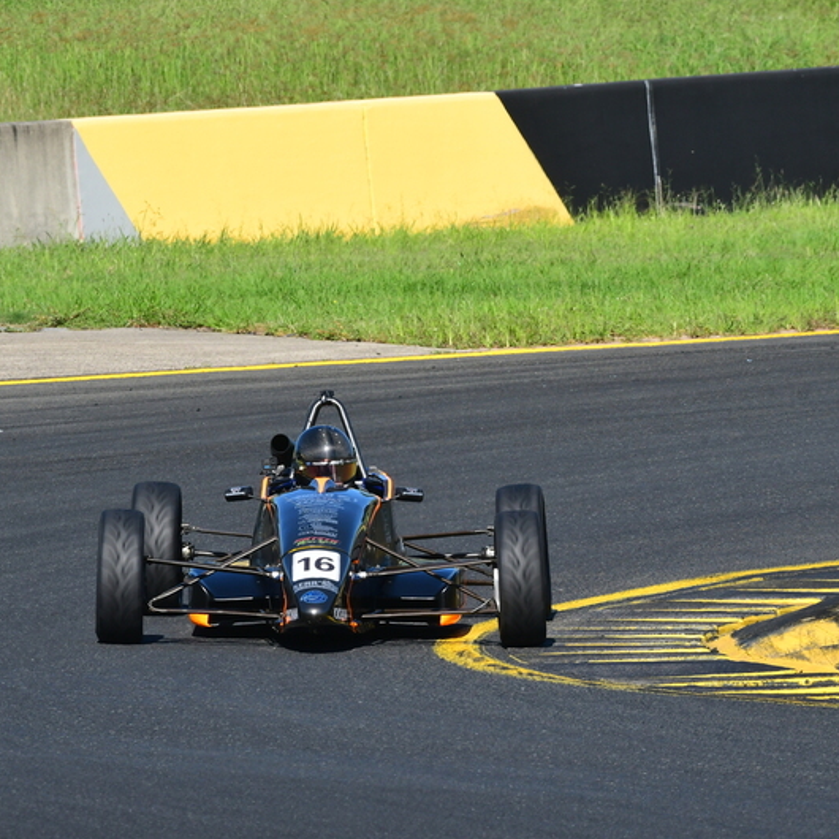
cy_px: 419
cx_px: 473
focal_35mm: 519
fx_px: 14232
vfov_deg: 3.4
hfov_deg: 3.4
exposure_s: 1/640
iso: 500
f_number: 11
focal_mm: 270
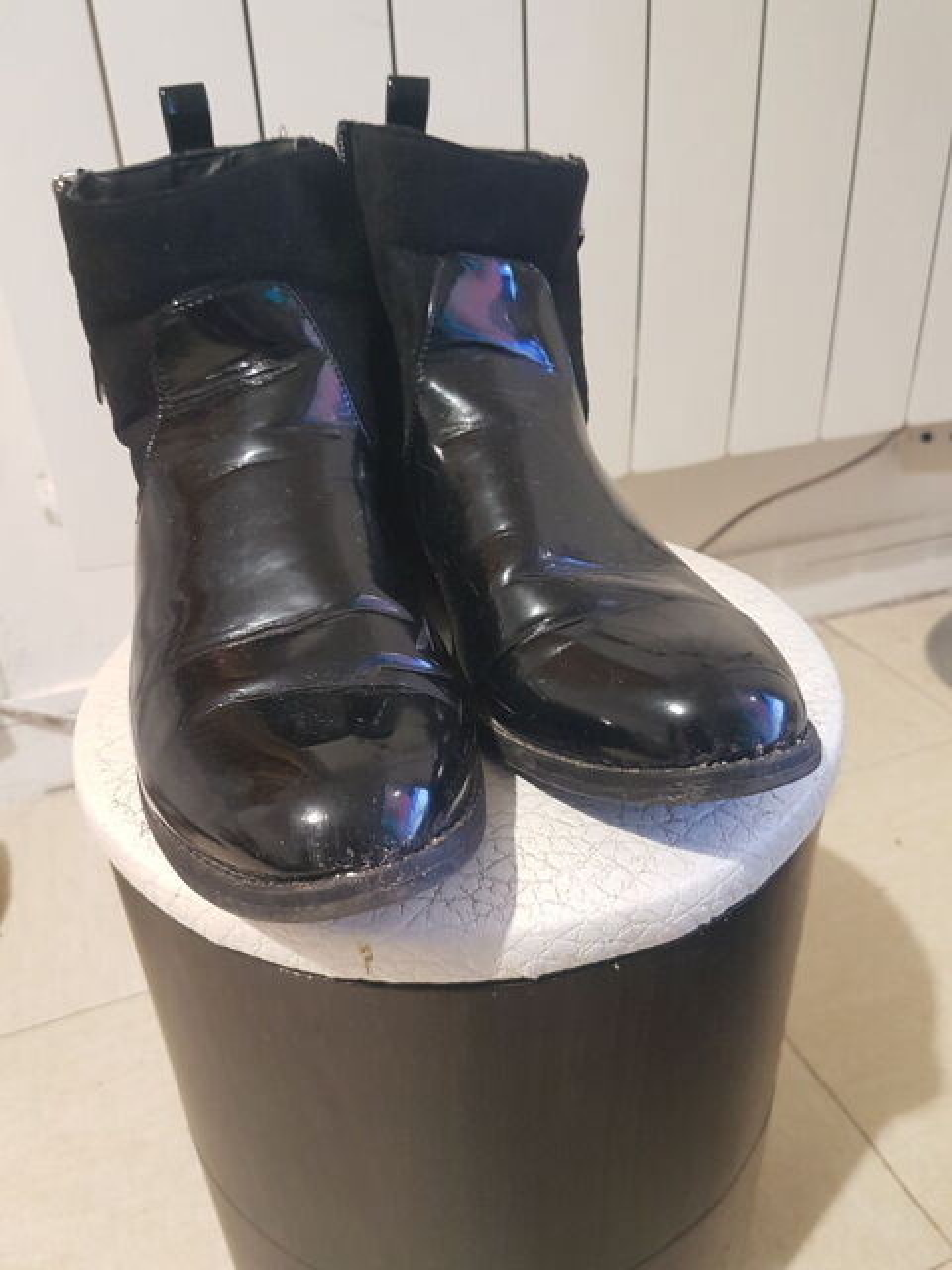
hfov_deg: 53.1
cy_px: 635
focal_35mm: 26
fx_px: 953
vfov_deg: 67.3
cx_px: 476
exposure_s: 1/25
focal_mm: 4.2
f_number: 1.7
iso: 250
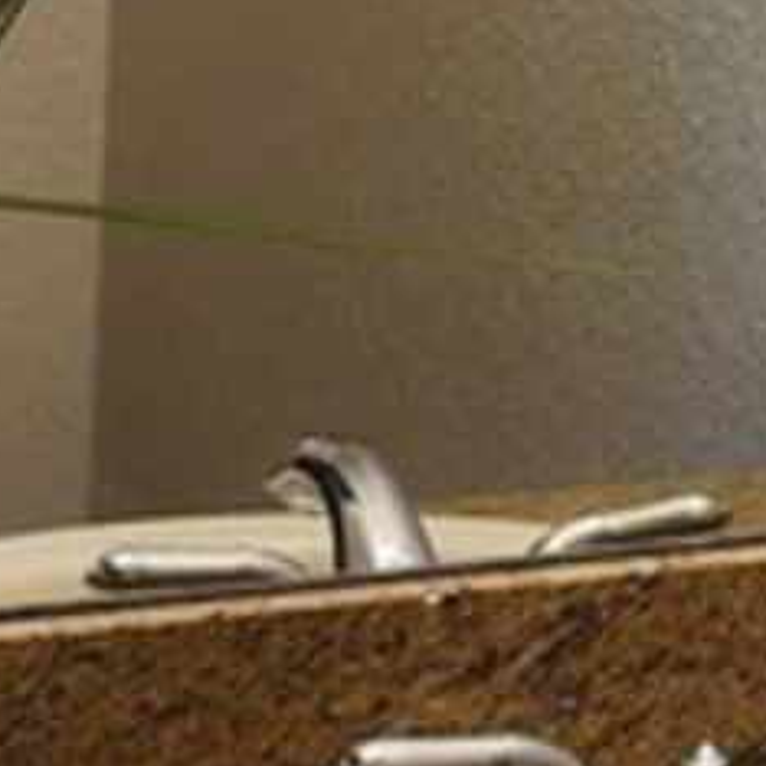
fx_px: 3705
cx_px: 1205
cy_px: -75
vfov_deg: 11.6
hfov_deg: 11.3
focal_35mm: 148
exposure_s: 1/120
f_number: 1.8
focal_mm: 6.4
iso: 50
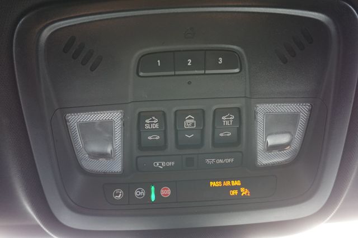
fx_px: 313
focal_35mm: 32
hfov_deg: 59.5
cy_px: 119
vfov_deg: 41.7
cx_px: 179
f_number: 4
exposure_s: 1/60
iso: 400
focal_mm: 21
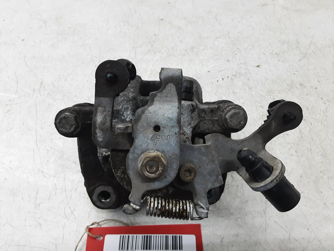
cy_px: 126
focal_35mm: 27
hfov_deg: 65.3
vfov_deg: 51.4
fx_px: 261
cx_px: 167
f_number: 1.9
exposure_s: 1/50
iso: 125
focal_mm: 2.91
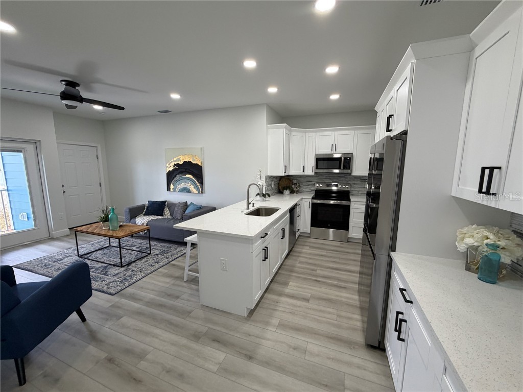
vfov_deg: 85.7
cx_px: 262
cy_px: 196
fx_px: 212
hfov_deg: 102.1
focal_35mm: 14
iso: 160
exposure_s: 1/120
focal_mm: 2.22
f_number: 2.2
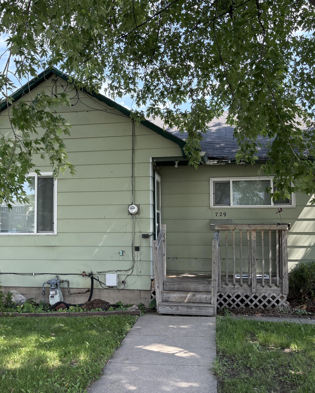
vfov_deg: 46.8
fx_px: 454
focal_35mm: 39
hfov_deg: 38.0
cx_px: 115
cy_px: 195
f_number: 1.6
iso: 64
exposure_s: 1/489
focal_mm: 5.96
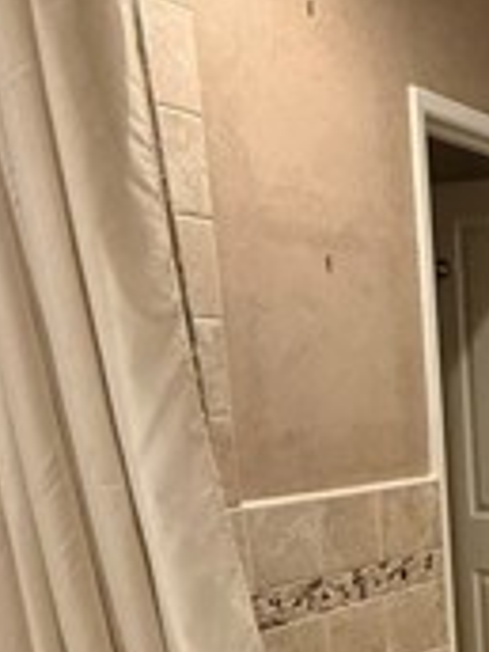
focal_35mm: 52
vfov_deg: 34.9
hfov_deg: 22.6
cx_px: 747
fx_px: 979
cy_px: 576
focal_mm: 2.22
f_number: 2.2
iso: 500
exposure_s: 1/60
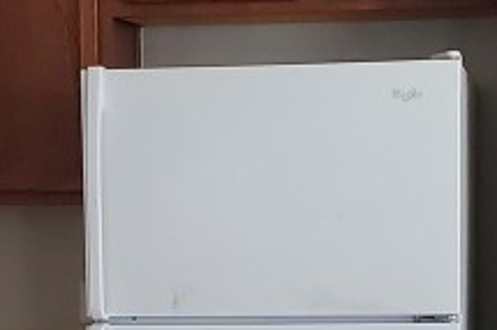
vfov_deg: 10.5
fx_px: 1780
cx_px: 268
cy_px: 360
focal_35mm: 129
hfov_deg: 15.9
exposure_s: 1/120
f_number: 2.4
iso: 320
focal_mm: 4.3
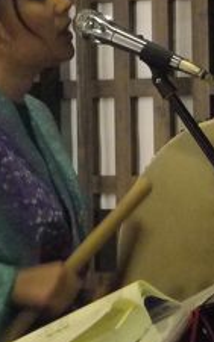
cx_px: -181
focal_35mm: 189
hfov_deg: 6.8
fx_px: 1766
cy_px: 31
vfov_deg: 11.0
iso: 800
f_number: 4.6
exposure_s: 1/25
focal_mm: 11.1
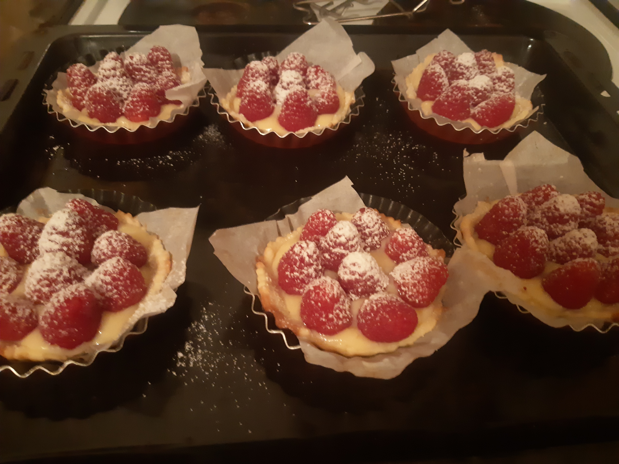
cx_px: 310
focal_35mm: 26
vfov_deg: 53.1
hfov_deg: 67.3
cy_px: 232
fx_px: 465
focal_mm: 3.93
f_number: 1.7
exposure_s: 1/17
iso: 640
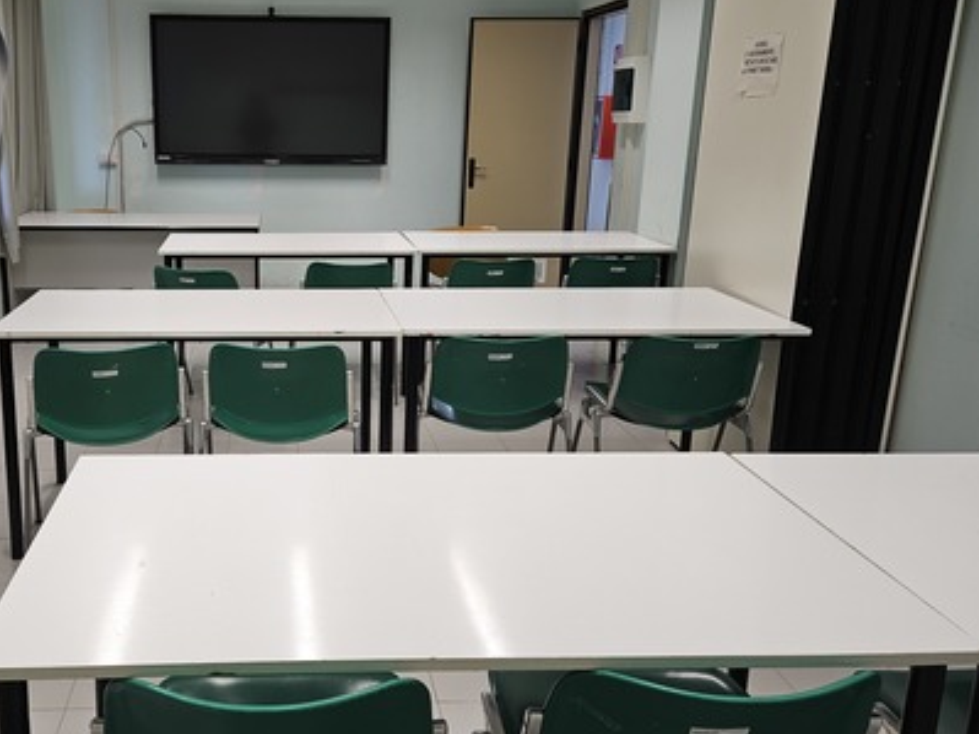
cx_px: 323
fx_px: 905
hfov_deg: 55.6
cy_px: 322
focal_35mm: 32
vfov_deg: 44.1
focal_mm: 5.4
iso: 100
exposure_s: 1/100
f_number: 1.8
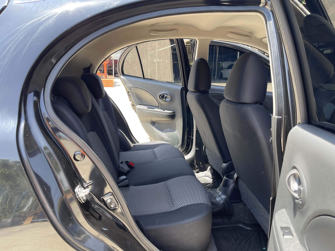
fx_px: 252
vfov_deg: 53.1
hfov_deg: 67.3
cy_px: 126
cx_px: 168
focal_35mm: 26
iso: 32
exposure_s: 1/205
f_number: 1.6
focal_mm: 5.1
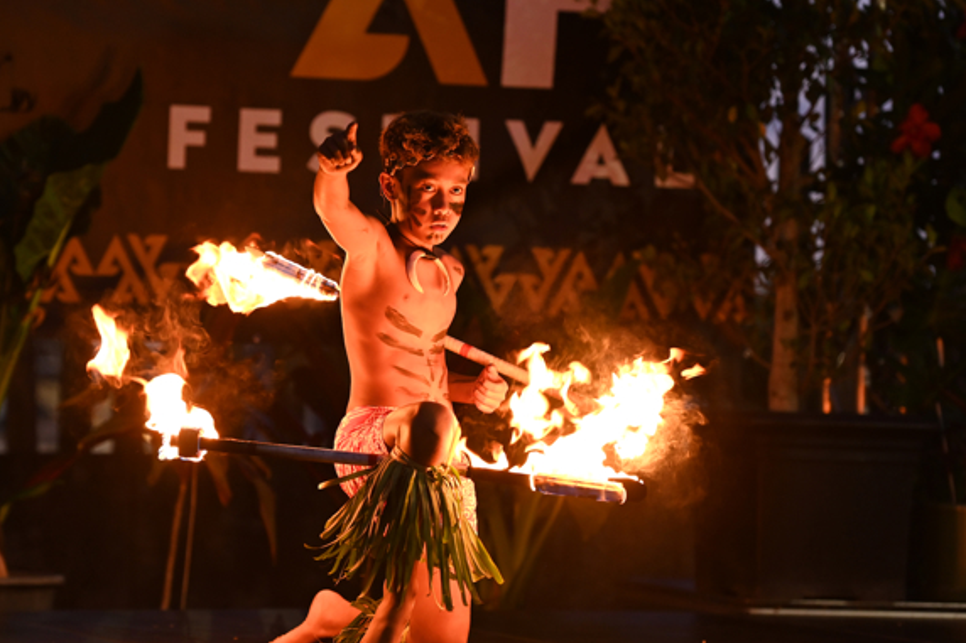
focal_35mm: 145
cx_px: 404
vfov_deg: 9.5
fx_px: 3889
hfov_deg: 14.2
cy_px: 323
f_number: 2.8
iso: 1600
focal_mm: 122
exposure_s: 1/100
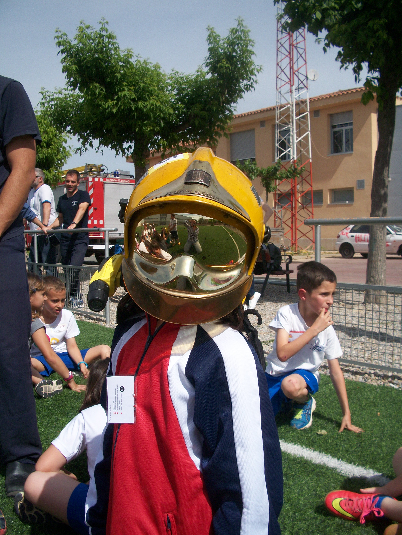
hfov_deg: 40.7
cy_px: 268
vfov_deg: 52.6
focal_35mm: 35
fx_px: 542
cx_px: 201
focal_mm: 6.3
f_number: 5.6
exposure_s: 1/640
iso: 80
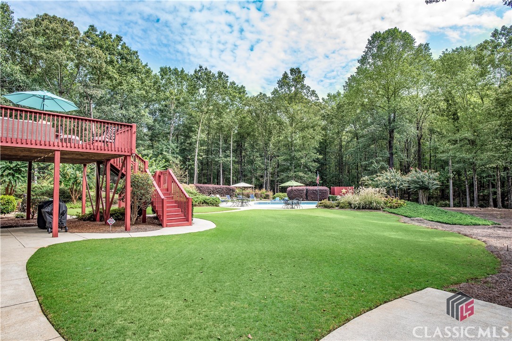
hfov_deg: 84.0
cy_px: 170
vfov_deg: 62.0
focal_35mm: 20
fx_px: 285
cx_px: 256
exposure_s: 1/160
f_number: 8
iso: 200
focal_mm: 20
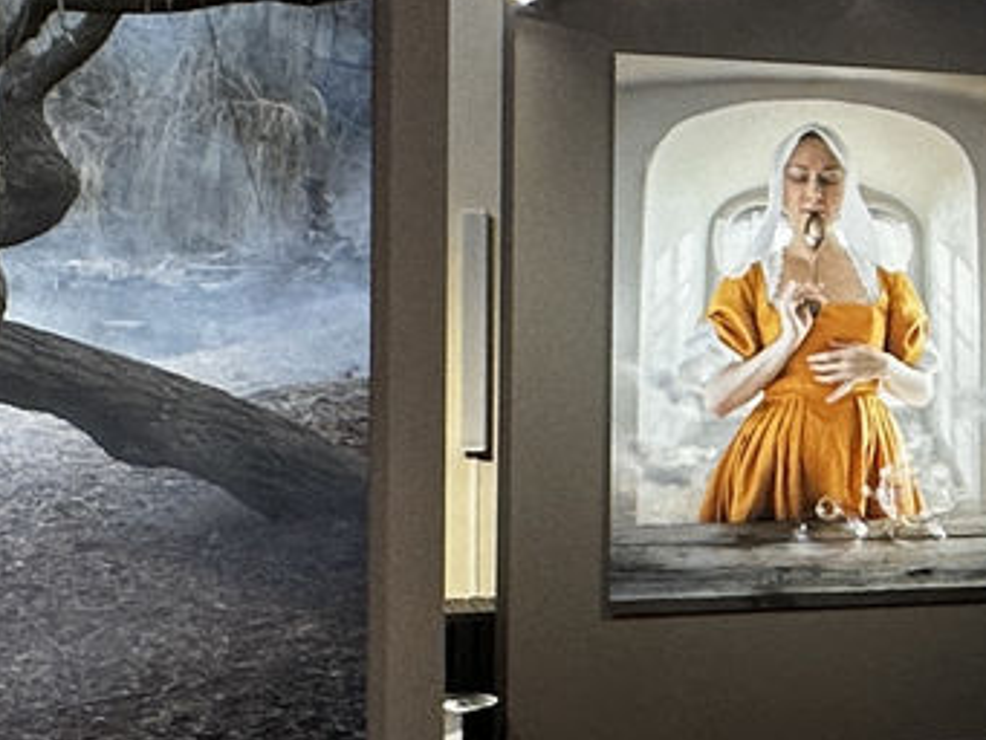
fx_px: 2337
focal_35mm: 82
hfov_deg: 21.3
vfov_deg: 18.0
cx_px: 1330
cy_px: 347
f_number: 2.2
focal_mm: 2.22
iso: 125
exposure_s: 1/100
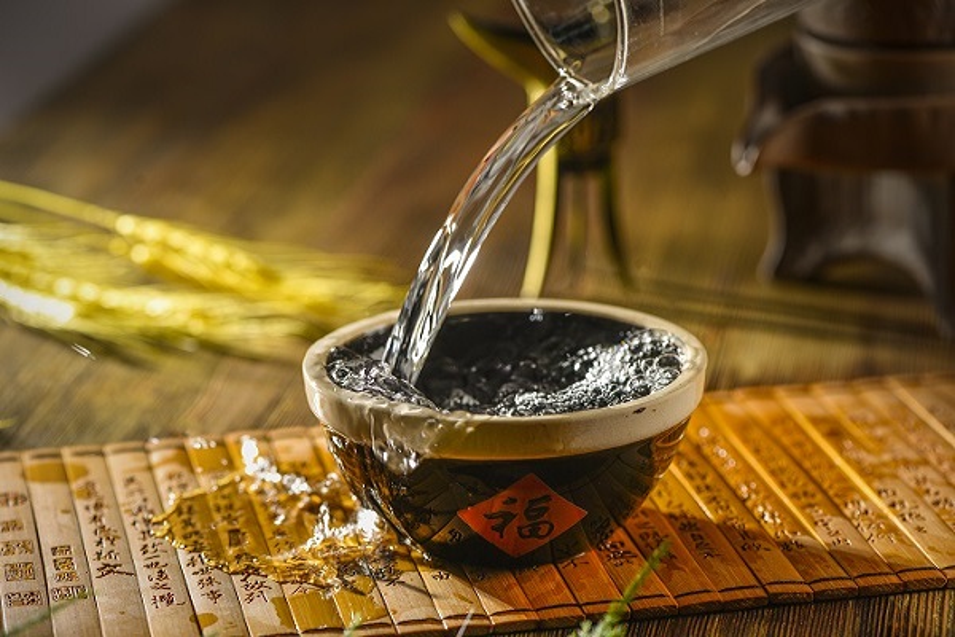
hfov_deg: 19.5
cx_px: 478
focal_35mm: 105
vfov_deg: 13.0
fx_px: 2785
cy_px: 318
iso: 125
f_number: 7.1
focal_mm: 105
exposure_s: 1/160
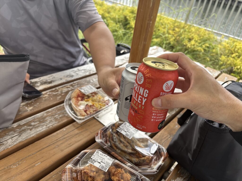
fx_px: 182
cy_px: 90
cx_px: 121
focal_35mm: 26
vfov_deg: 53.1
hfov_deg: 67.3
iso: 50
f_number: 1.6
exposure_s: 1/591
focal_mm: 5.96
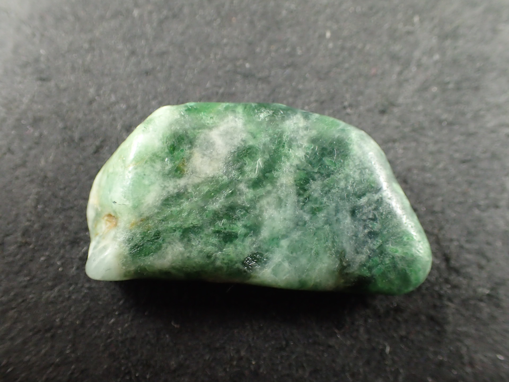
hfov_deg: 52.6
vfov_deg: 40.7
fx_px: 515
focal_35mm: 35
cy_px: 191
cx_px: 254
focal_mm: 6.42
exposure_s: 1/125
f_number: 2.6
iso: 400
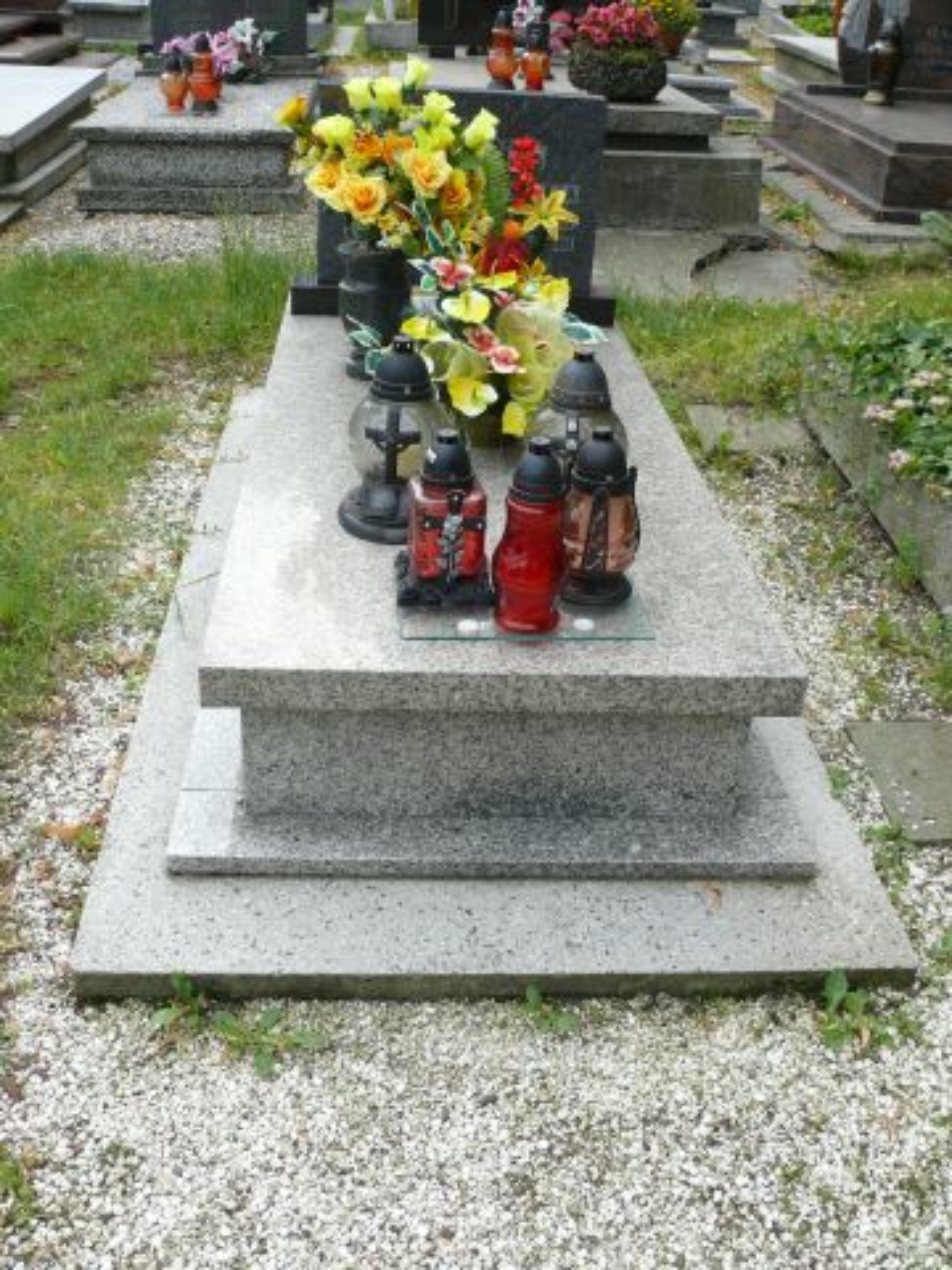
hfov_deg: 40.7
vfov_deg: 52.6
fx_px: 1283
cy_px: 635
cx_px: 476
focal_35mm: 35
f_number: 4.5
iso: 100
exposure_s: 1/250
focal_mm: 7.4
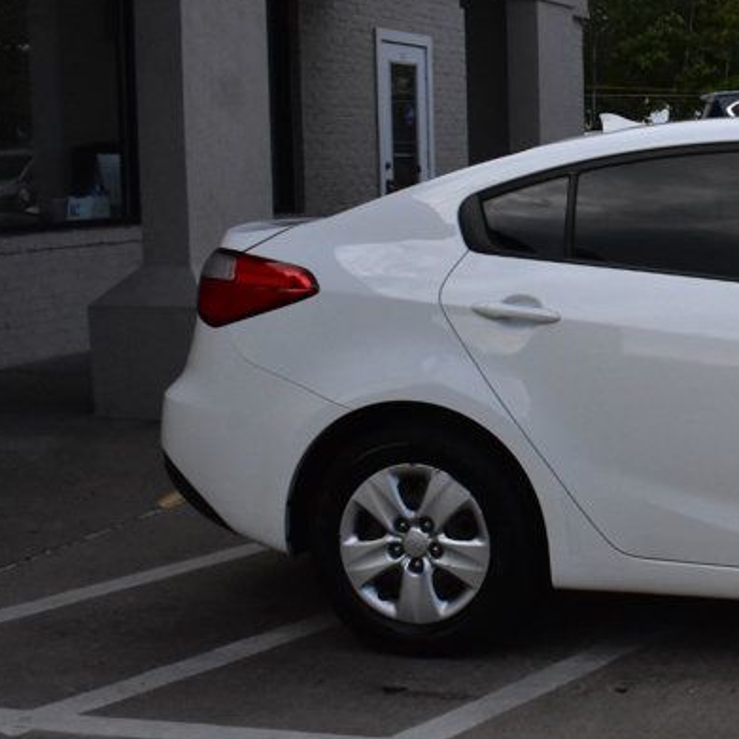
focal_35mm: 70
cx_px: 926
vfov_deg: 24.6
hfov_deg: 22.4
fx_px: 1693
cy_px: 284
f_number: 14
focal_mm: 21
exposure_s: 1/2000
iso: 2500
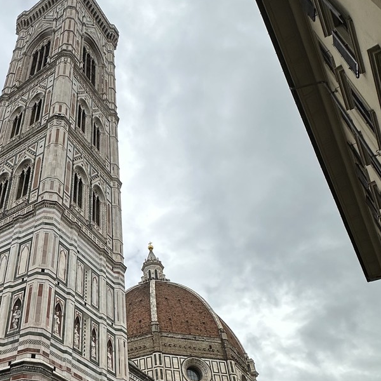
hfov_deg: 46.2
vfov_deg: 49.1
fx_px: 411
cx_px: 58
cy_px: 246
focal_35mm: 33
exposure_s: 1/3731
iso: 50
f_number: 2.2
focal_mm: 2.22
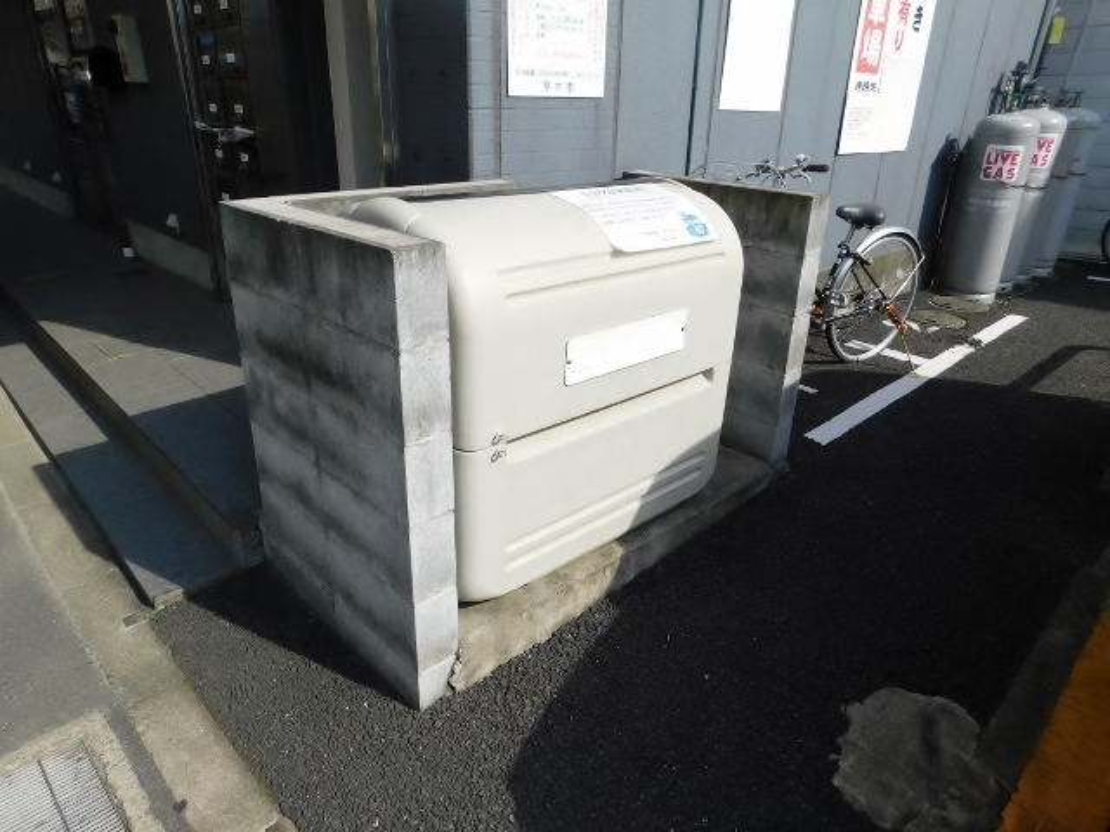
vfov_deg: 58.9
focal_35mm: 23
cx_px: 555
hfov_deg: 73.9
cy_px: 416
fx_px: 738
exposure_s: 1/1250
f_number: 3
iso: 125
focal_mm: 4
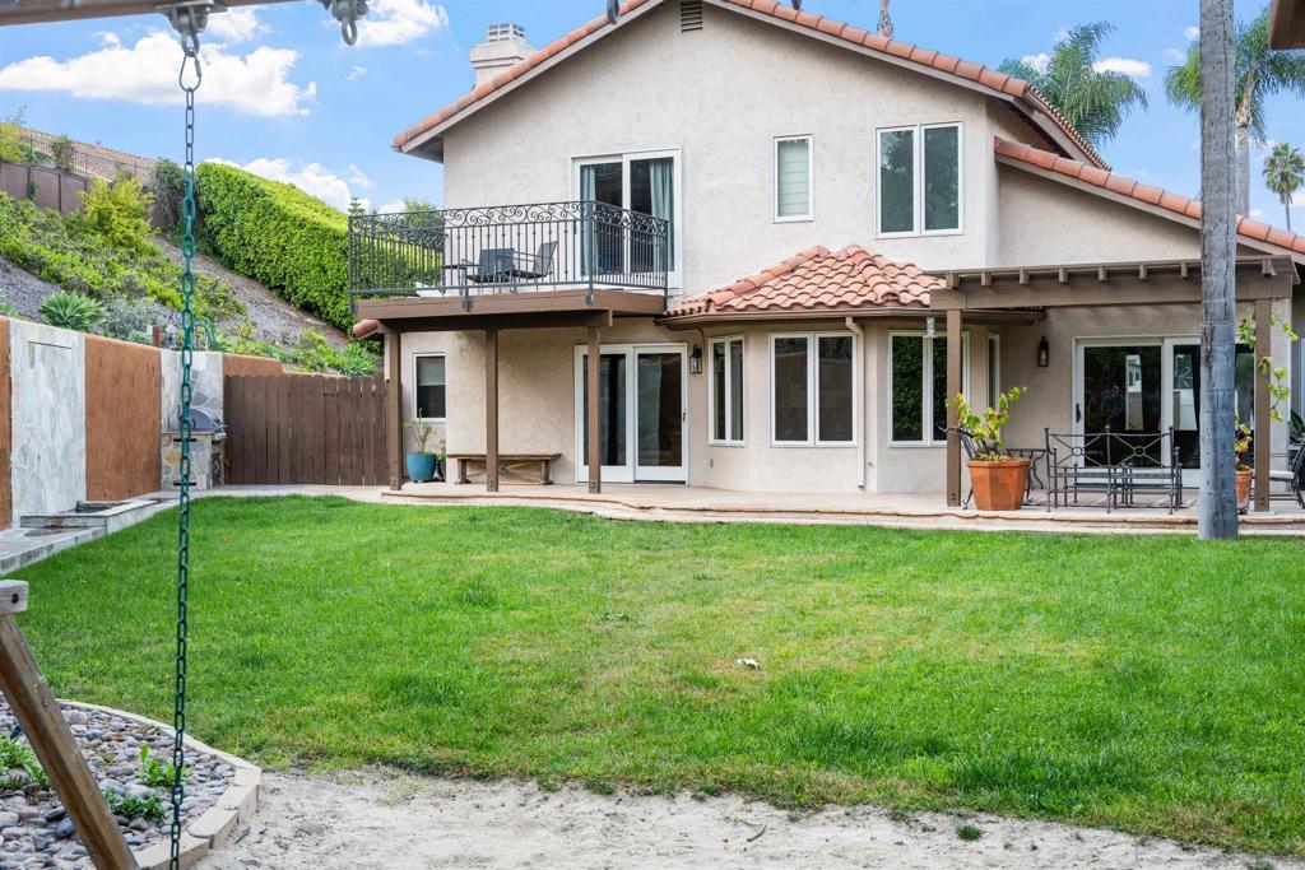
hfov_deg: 48.5
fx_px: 1450
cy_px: 435
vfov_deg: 33.4
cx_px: 652
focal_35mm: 40
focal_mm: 40
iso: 250
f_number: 8
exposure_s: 1/100
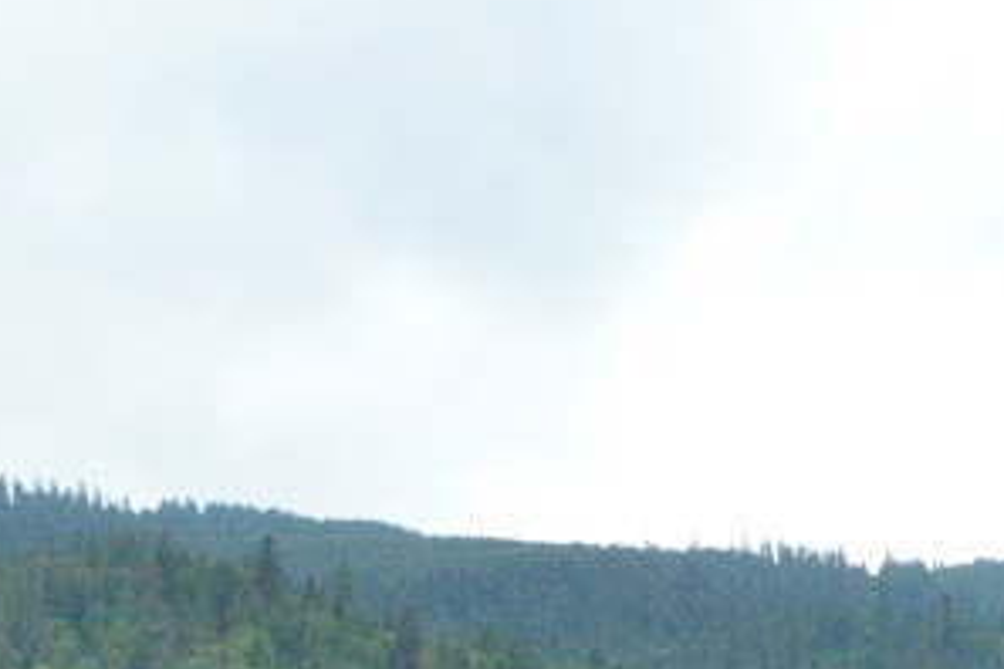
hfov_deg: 18.4
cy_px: 963
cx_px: 81
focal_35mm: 109
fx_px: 3040
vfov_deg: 12.1
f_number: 16
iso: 6400
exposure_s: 1/1000
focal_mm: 18
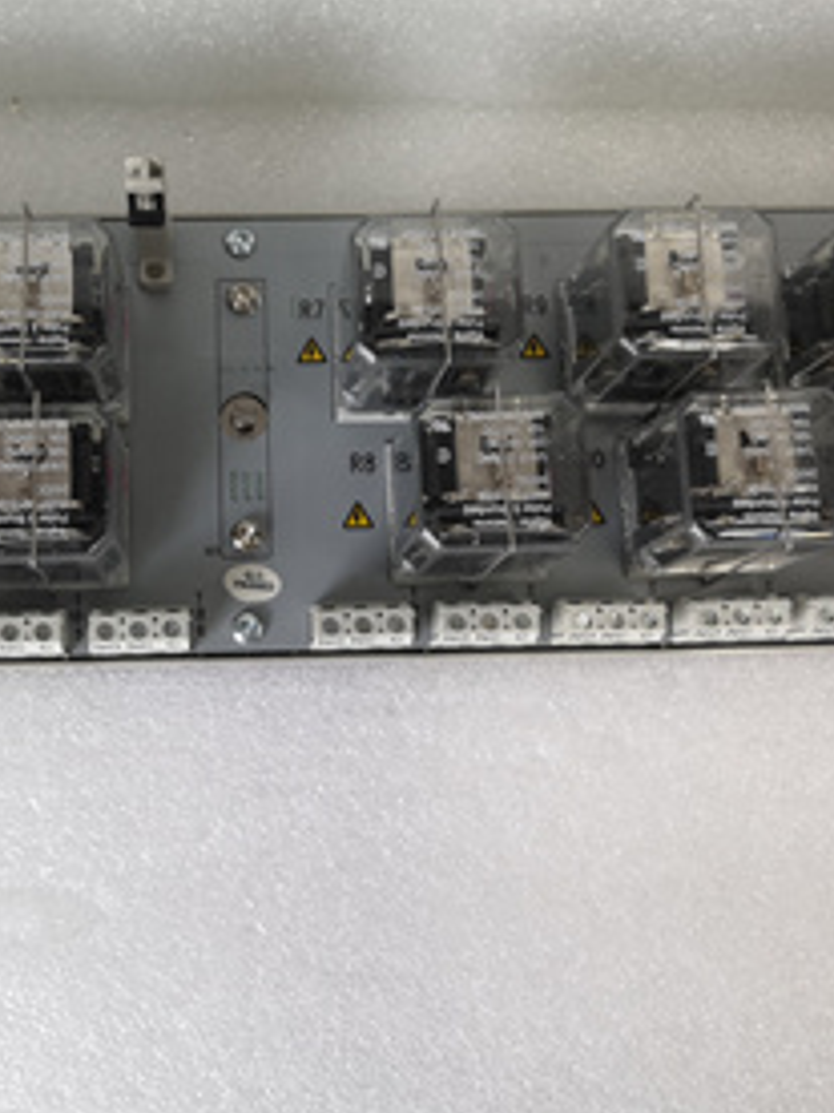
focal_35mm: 49
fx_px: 1574
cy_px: 417
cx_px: 266
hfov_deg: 29.4
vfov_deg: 38.7
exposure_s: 1/50
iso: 64
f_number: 1.8
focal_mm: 3.95
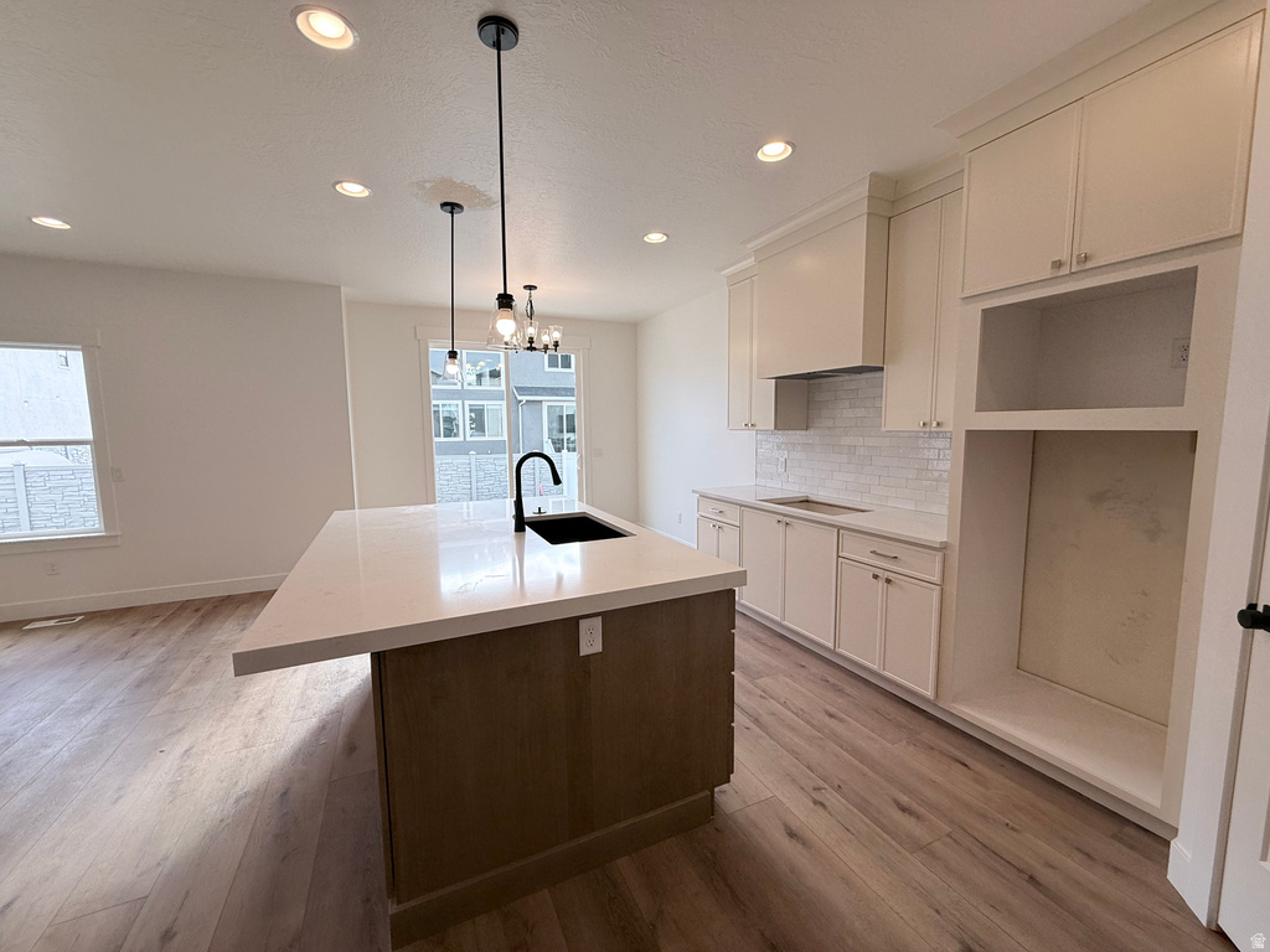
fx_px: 514
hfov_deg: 102.1
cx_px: 635
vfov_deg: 85.7
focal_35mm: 14
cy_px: 476
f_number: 2.2
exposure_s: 1/259
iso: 64
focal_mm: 2.22
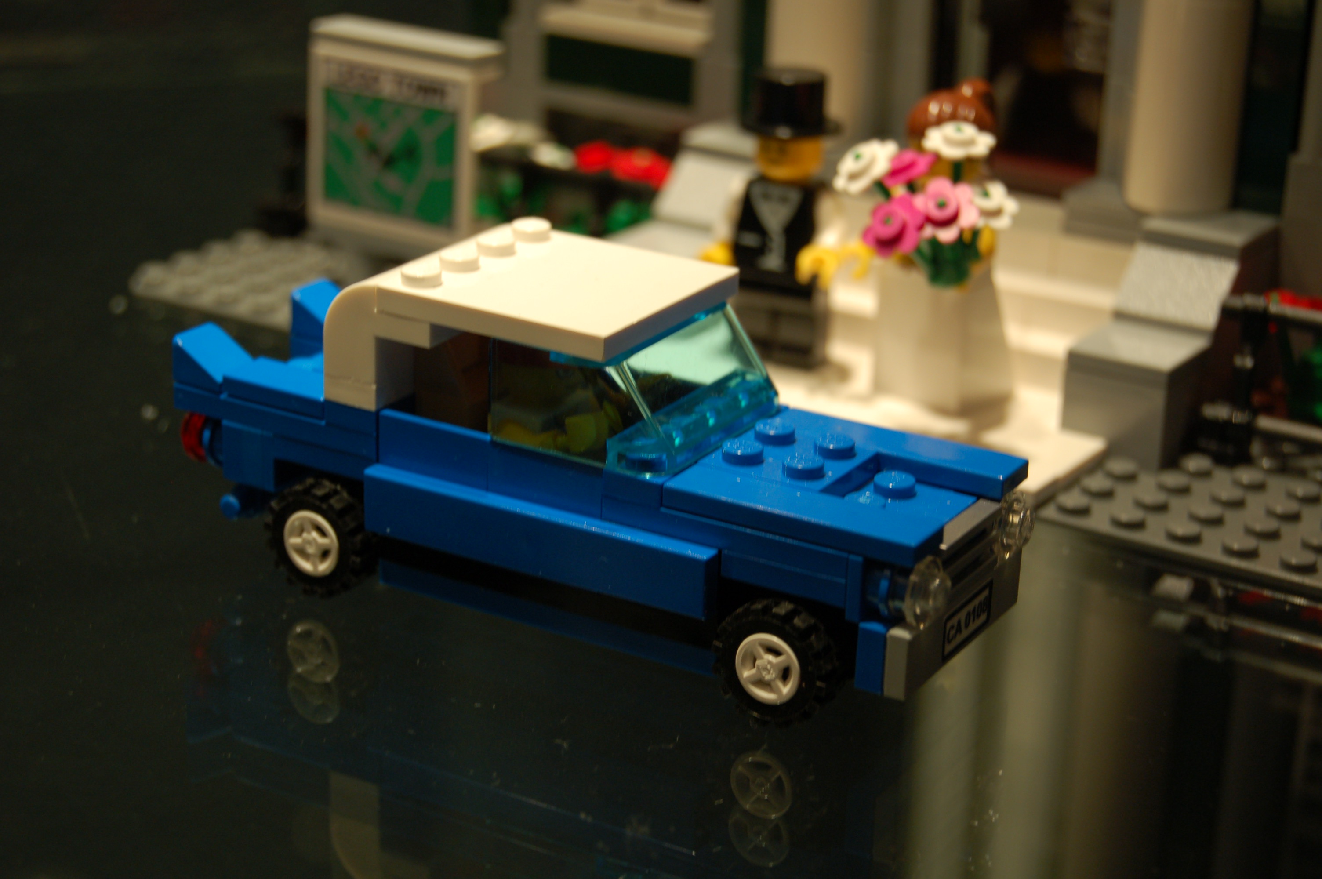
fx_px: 2752
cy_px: 440
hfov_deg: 27.0
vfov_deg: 18.1
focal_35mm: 75
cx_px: 661
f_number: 5.6
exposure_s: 1/40
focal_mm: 50
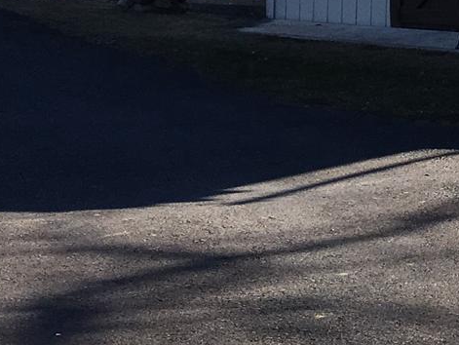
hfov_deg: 14.1
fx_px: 1672
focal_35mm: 126
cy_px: -279
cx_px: 798
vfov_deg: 11.0
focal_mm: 4.15
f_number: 2.2
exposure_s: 1/668
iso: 25
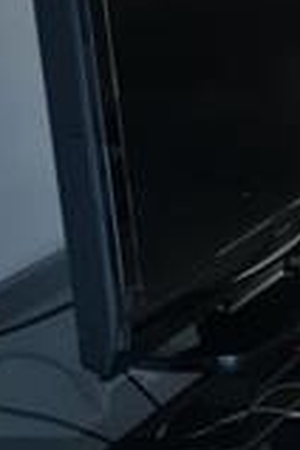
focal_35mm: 136
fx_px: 1700
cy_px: 91
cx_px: 917
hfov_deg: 8.4
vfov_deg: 15.0
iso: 250
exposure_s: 1/60
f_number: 1.8
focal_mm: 5.4
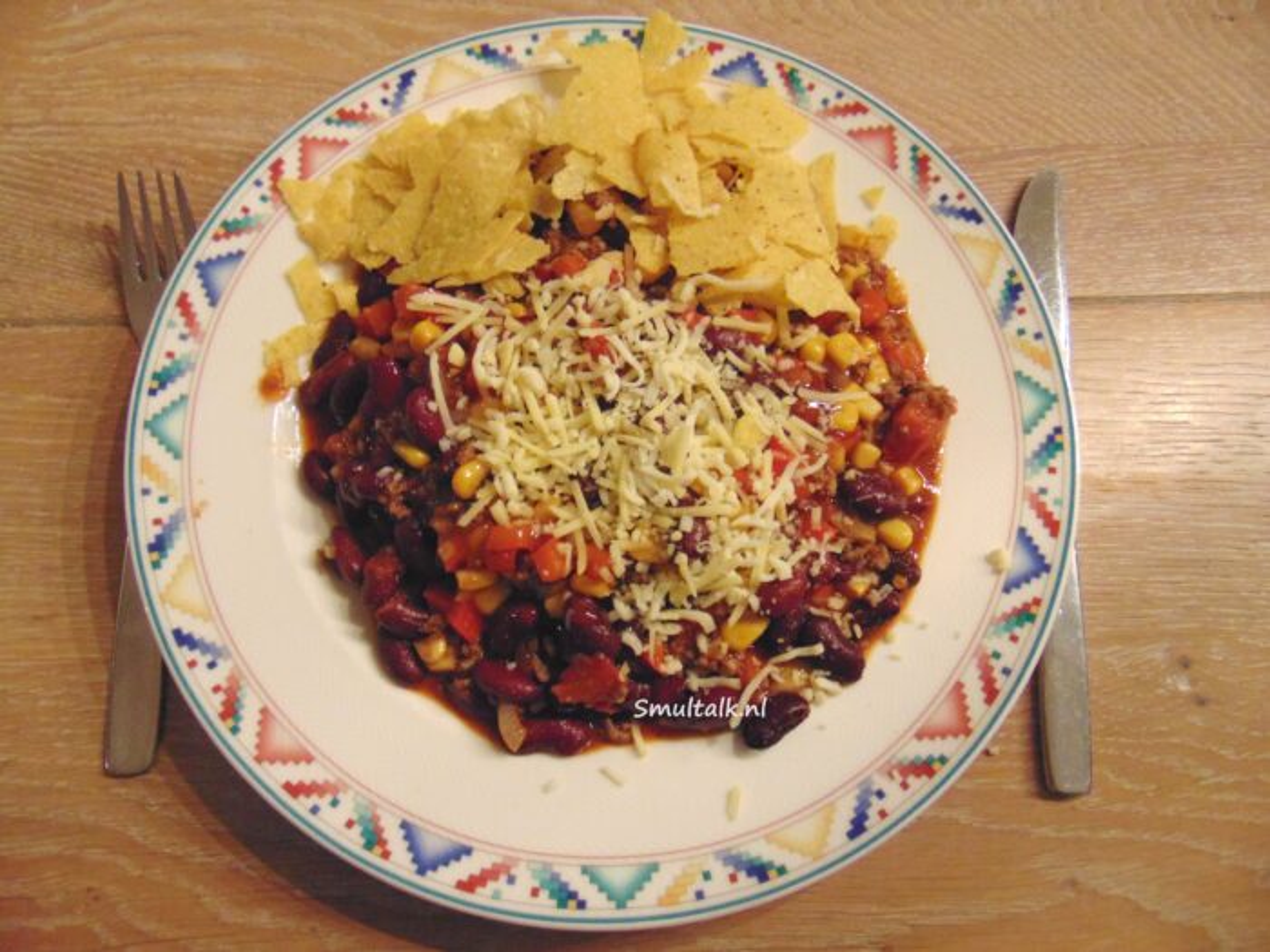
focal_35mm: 25
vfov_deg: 54.9
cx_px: 635
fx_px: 917
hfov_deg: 69.4
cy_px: 476
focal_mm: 4.5
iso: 400
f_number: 3
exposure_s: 1/13
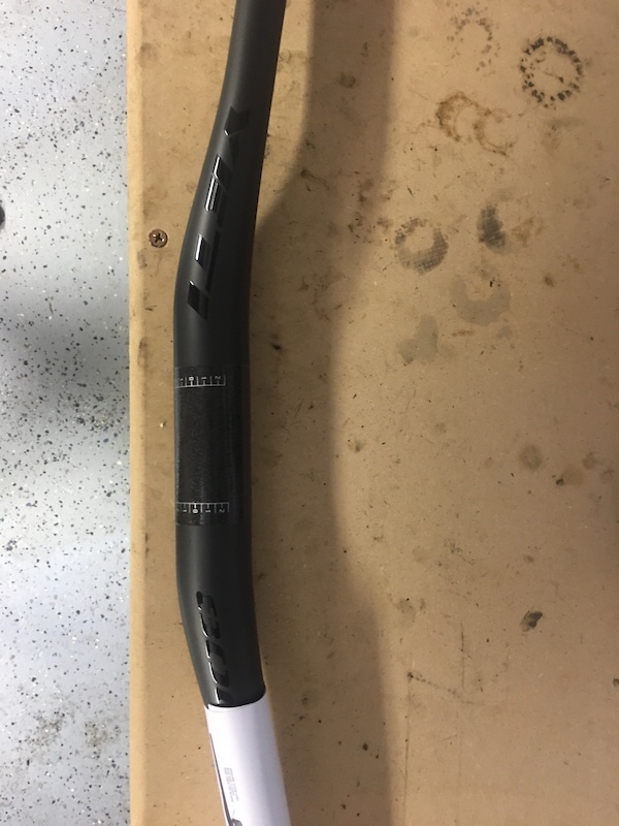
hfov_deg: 48.2
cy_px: 413
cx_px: 310
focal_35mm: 29
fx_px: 691
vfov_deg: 61.7
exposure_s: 1/8
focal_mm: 4.15
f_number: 2.2
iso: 80
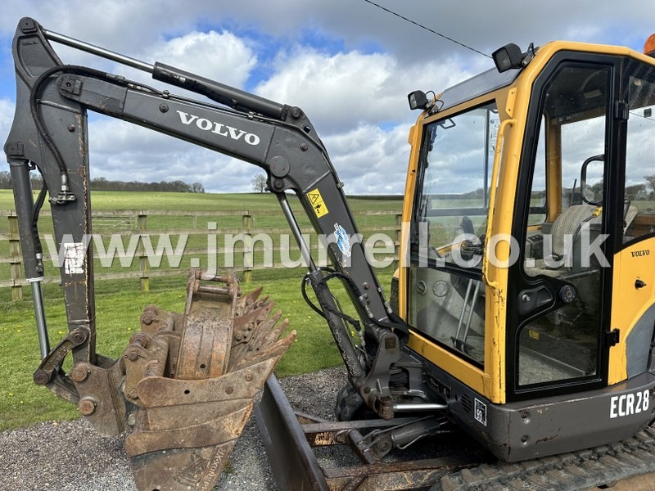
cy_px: 246
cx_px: 328
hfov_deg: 71.6
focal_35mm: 24
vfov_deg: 56.8
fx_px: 454
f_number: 1.78
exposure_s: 1/2967
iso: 80
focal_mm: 6.86
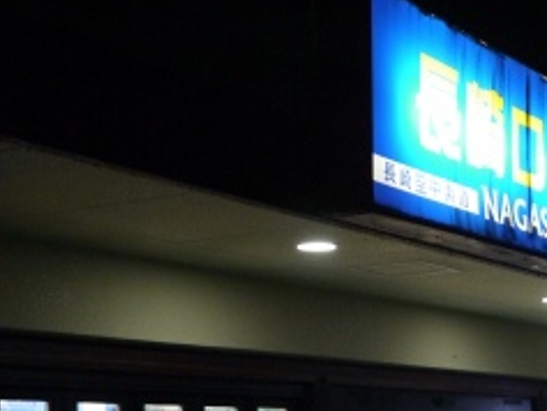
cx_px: 471
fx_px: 1375
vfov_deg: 16.9
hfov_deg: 22.1
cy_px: 321
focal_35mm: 87
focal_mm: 23
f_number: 4.8
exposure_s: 1/20
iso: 1600
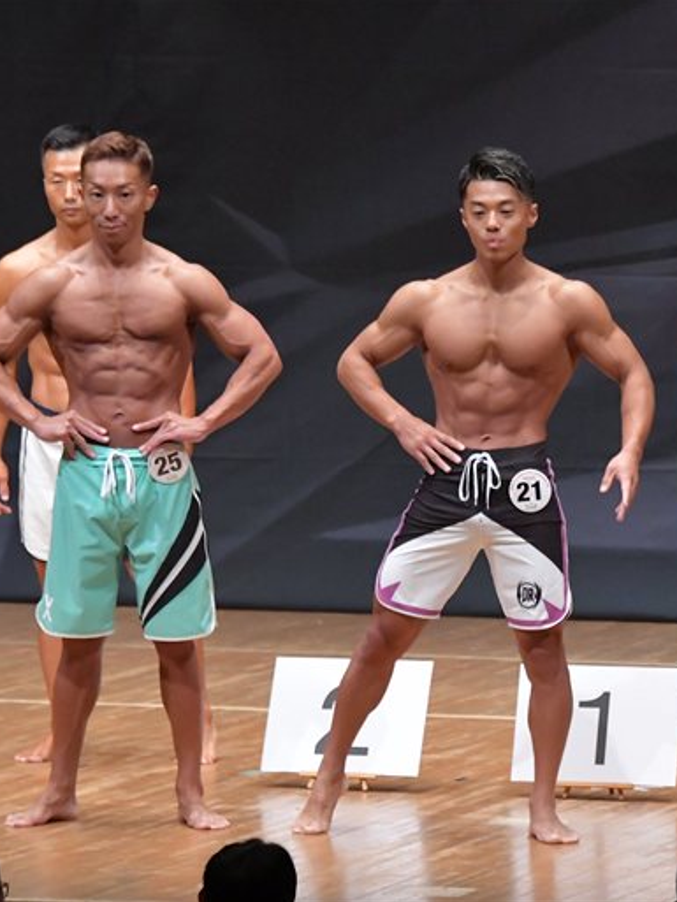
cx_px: 484
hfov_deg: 4.0
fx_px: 9644
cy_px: 450
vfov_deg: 5.4
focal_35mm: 370
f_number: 5.6
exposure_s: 1/400
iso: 8000
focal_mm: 170
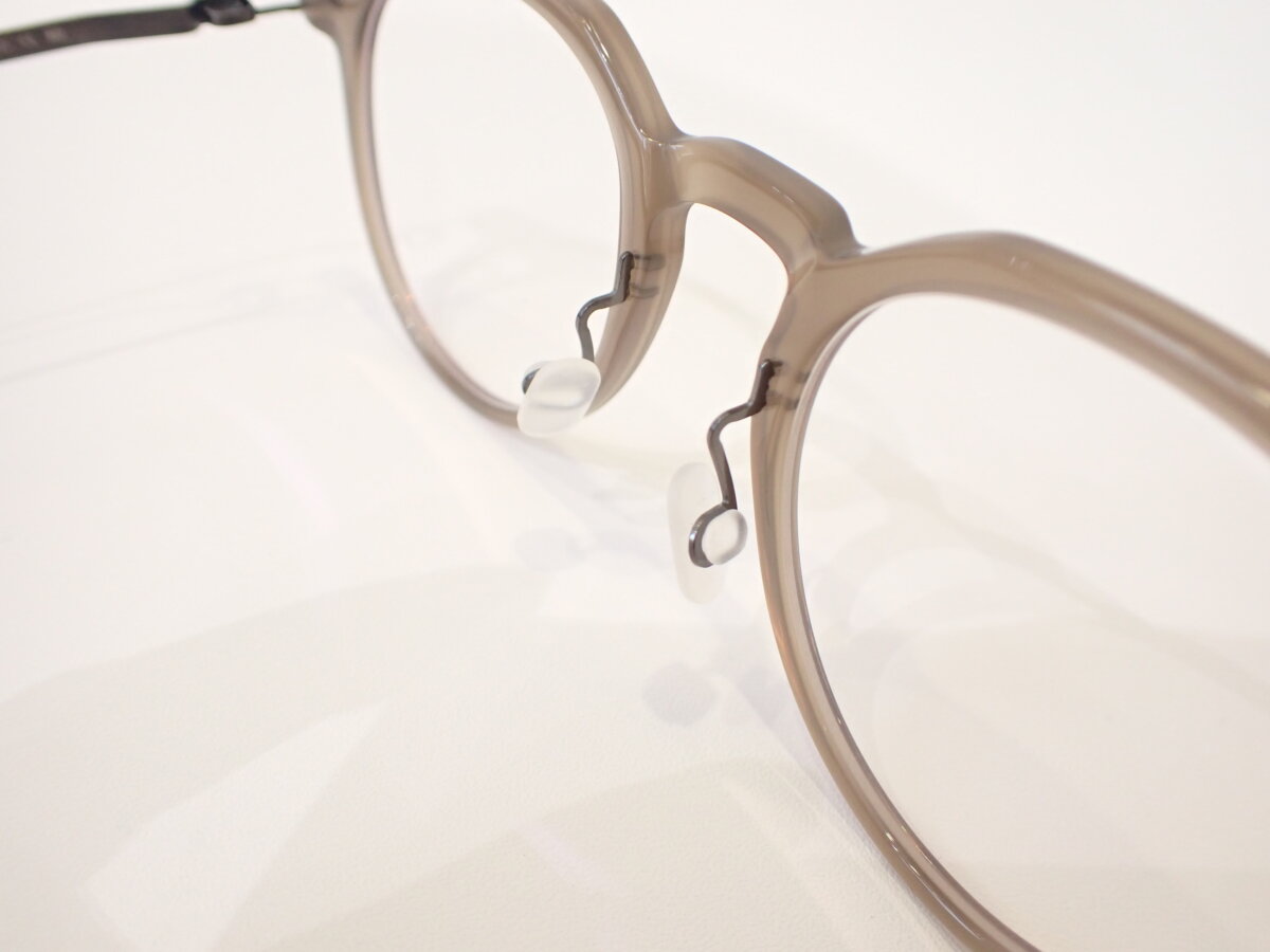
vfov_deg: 46.8
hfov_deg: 60.0
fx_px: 1101
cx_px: 635
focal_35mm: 30
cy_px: 476
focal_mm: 5.4
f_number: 2.3
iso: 400
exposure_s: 1/125
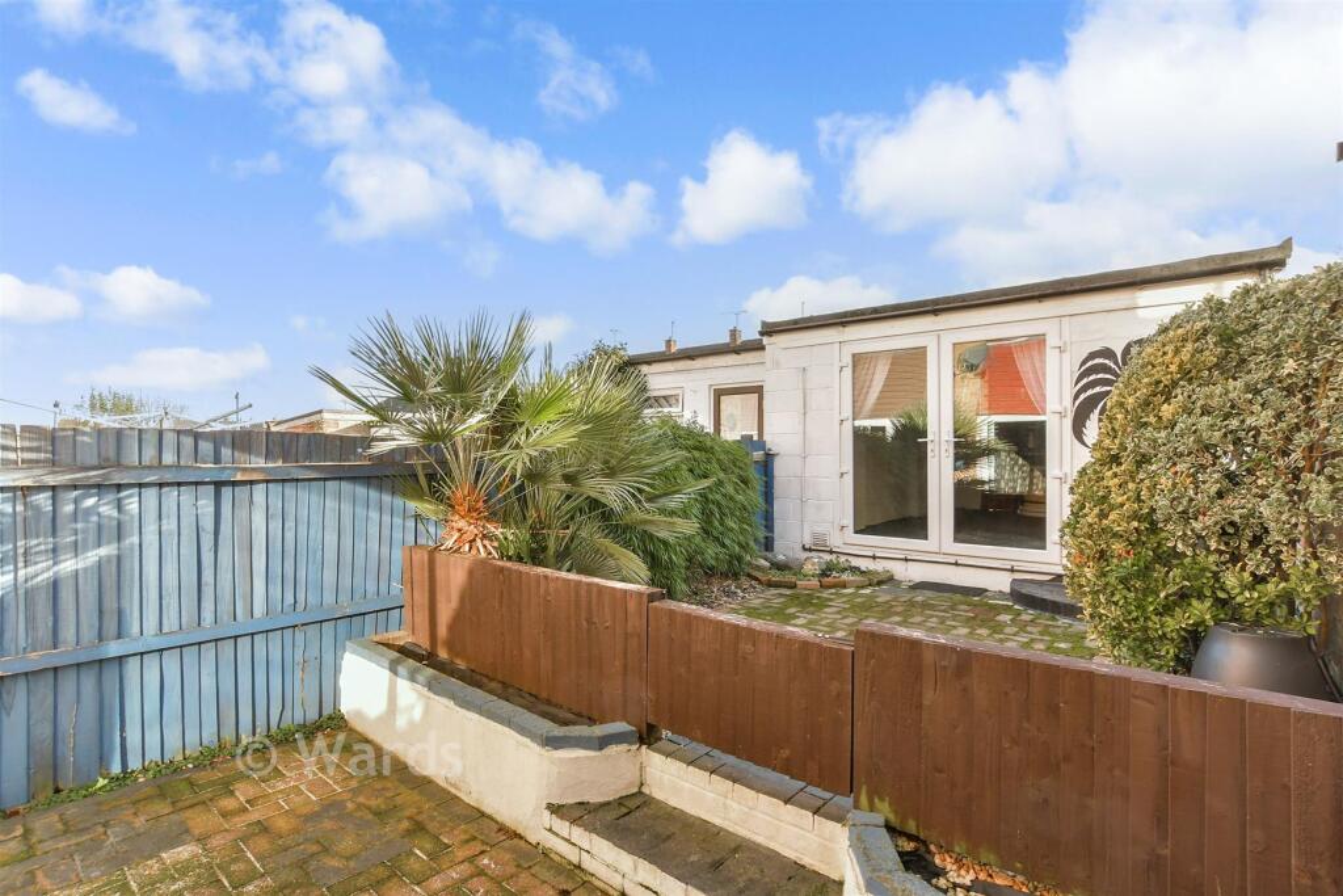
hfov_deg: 100.4
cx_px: 672
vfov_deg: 77.3
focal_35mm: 15
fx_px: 560
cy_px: 448
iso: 250
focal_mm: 10
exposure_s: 1/40
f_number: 8
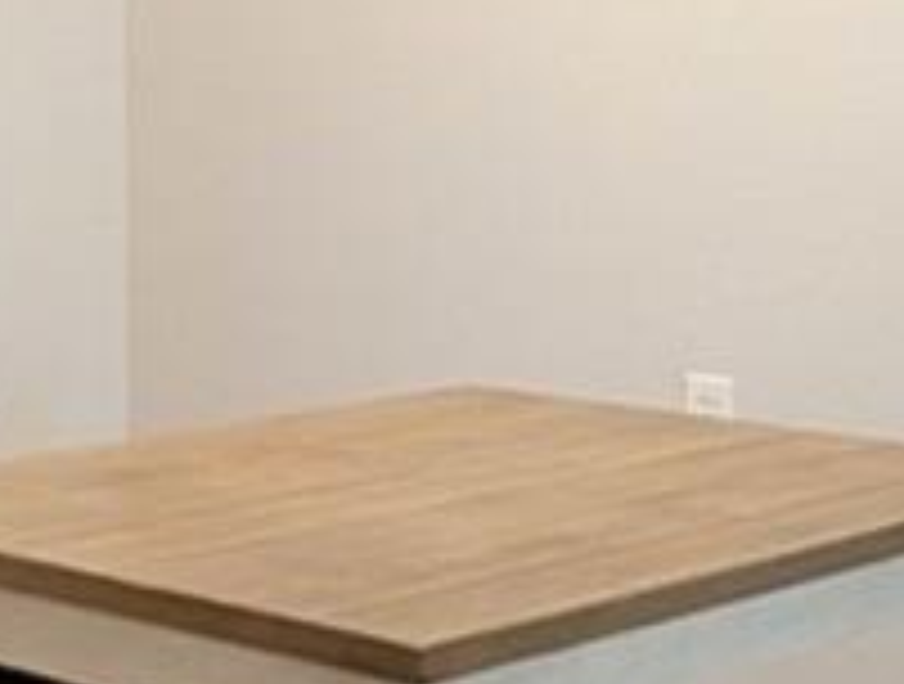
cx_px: 468
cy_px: 54
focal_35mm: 95
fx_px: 2488
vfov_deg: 15.4
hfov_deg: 20.6
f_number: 1.7
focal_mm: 2.02
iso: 296
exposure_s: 1/120
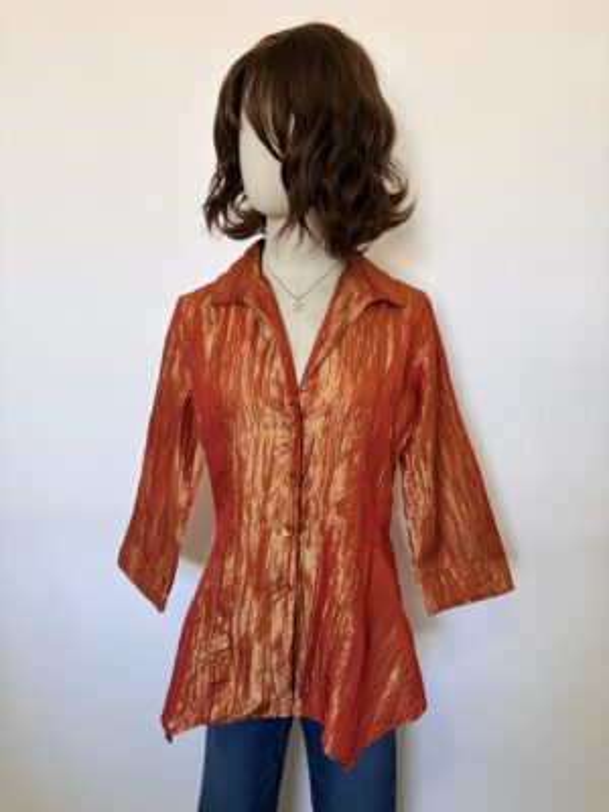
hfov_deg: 53.1
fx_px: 610
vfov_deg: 67.3
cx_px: 304
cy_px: 406
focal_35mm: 26
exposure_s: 1/60
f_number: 1.6
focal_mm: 5.96
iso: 100
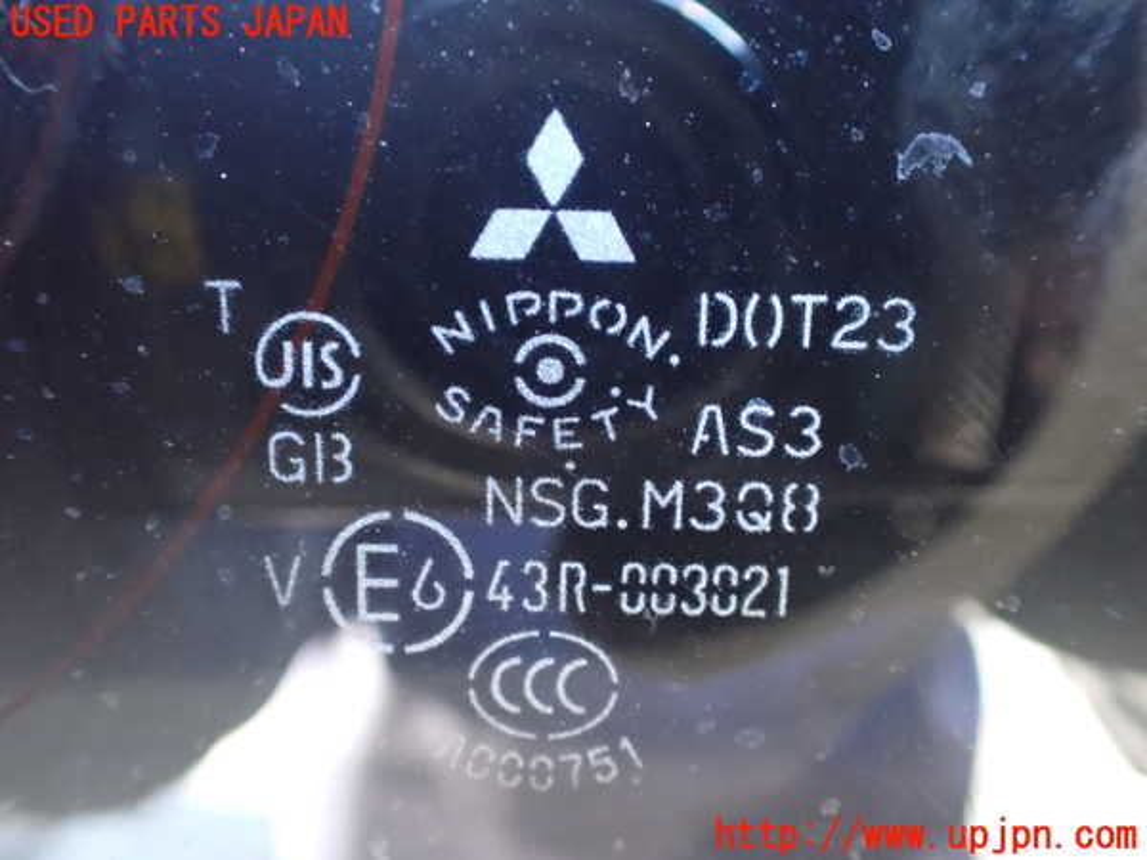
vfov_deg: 46.8
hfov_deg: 60.0
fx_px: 994
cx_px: 574
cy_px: 430
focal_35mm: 30
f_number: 2.3
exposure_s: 1/30
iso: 1250
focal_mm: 5.4
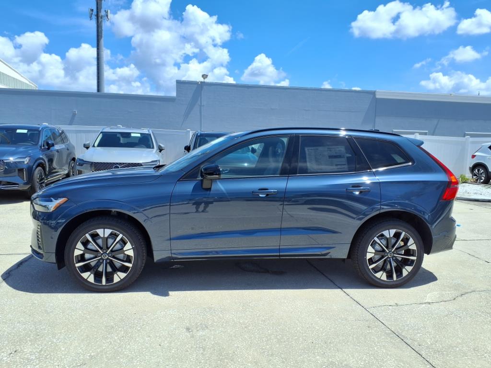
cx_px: 246
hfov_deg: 65.3
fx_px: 383
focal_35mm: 27
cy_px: 184
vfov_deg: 51.4
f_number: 1.9
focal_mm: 3.58
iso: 40
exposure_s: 1/2000
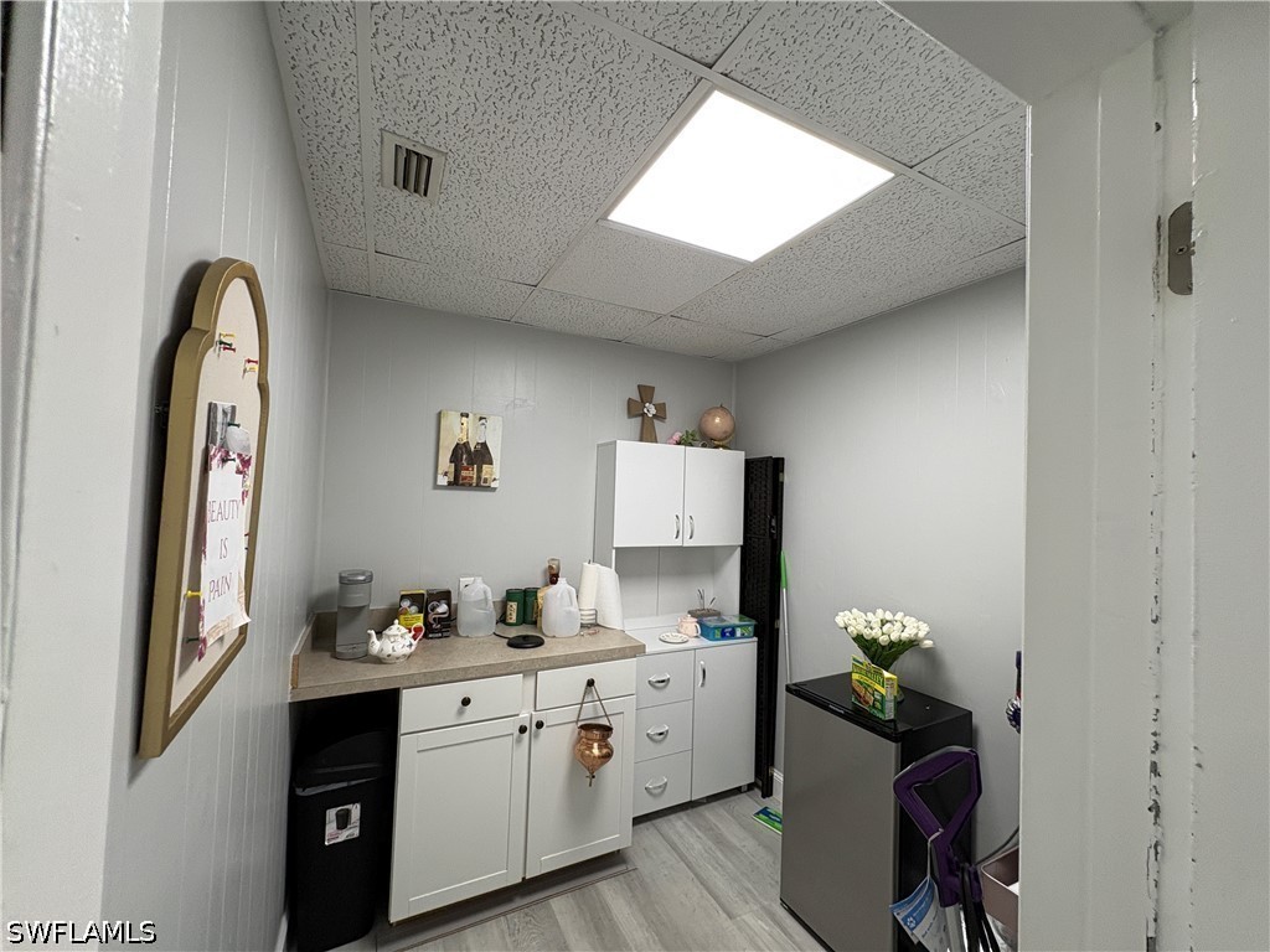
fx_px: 514
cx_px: 635
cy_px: 476
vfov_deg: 85.7
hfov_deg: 102.1
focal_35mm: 14
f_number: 2.2
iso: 160
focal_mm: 2.22
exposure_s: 1/120
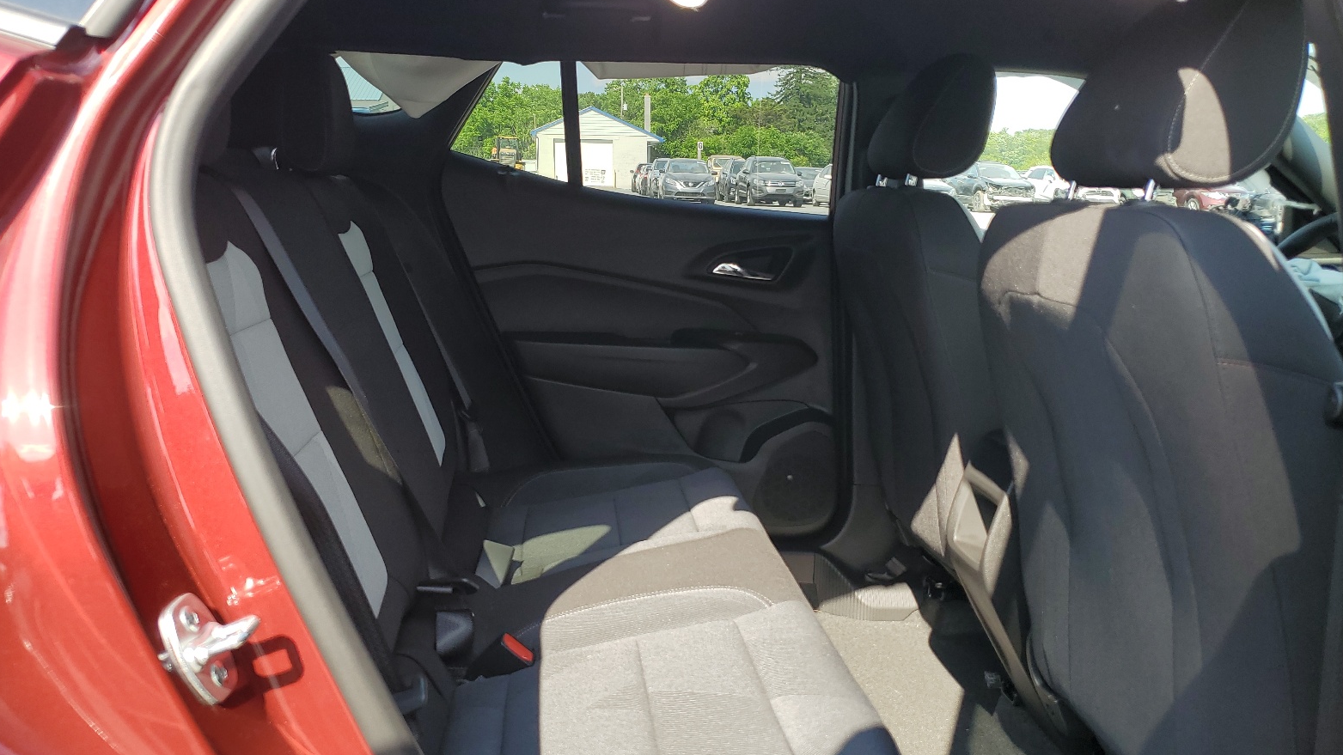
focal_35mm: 29
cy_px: 399
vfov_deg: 40.2
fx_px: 1033
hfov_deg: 66.1
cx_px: 675
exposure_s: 1/526
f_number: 1.5
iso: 50
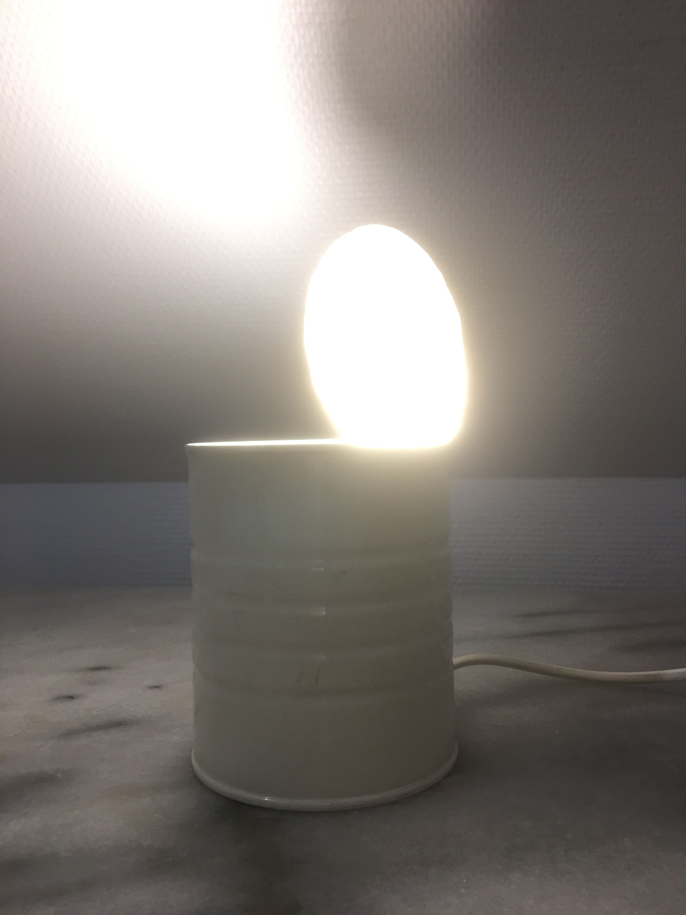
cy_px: 458
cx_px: 343
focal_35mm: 29
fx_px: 766
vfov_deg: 61.7
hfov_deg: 48.2
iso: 50
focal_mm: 4.15
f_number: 2.2
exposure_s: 1/33
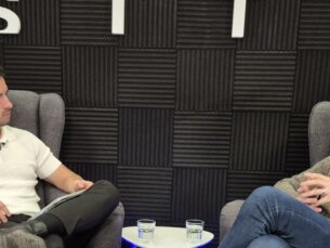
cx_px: 158
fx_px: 486
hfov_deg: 37.5
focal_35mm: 51
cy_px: 228
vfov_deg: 27.4
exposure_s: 1/50
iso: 200
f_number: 1.8
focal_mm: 5.4
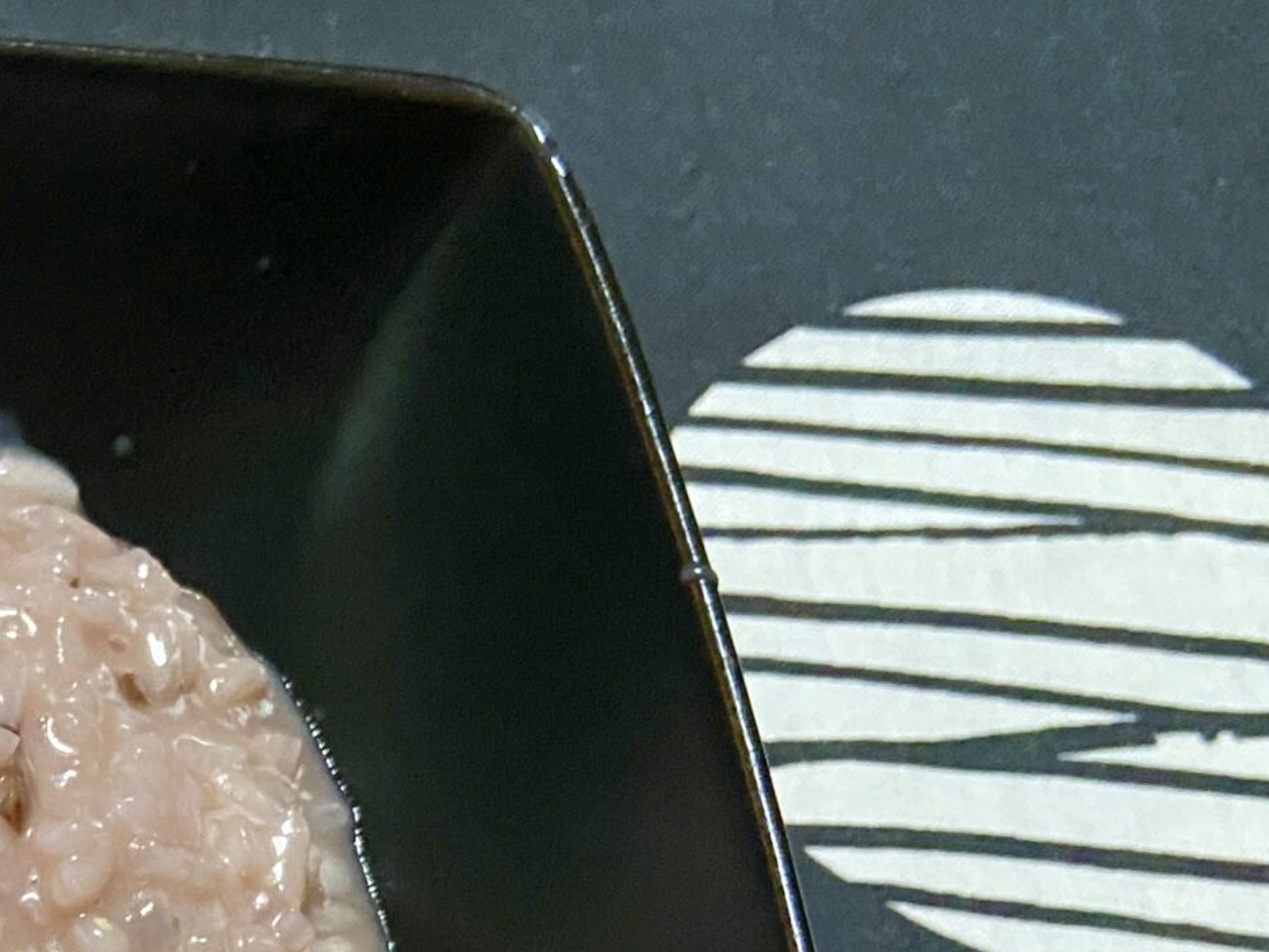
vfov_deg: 19.5
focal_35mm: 71
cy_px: 1135
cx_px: -439
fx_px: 2603
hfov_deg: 23.7
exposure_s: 1/33
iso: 640
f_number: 1.8
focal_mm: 4.25
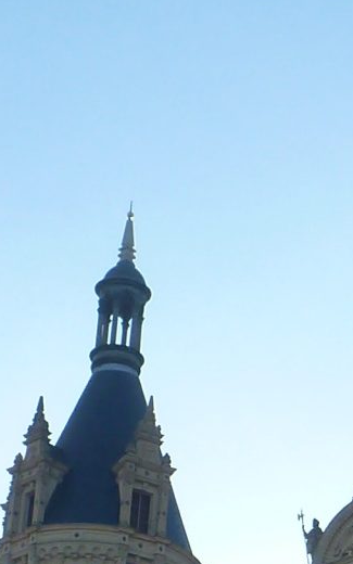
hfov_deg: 8.9
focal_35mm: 146
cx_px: 430
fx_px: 2247
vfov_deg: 13.9
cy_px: 701
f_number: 3.3
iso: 160
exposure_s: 1/640
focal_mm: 4.9
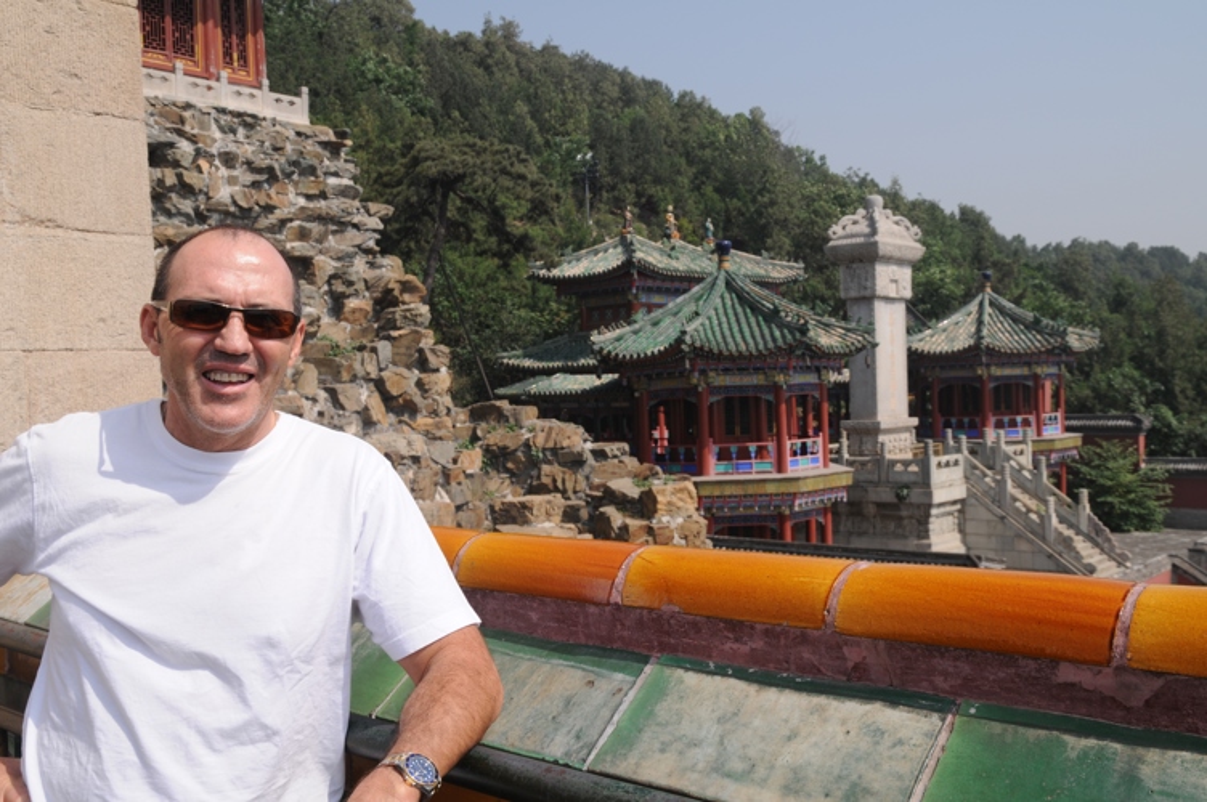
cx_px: 604
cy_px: 401
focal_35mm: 36
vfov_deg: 36.8
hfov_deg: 53.2
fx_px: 1206
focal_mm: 24
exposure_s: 1/400
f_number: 10
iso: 200
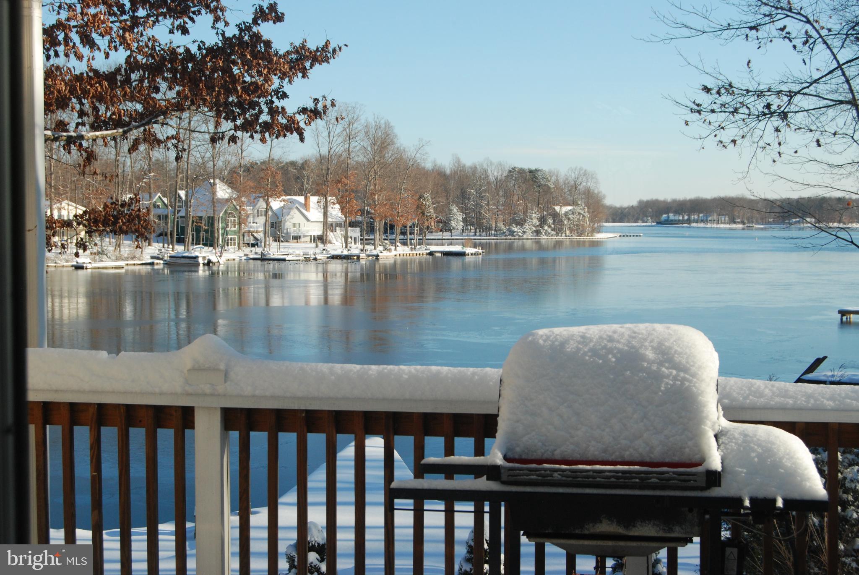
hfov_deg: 33.4
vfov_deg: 22.7
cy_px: 288
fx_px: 1433
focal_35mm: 60
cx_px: 430
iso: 400
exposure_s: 1/400
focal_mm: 40
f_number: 10
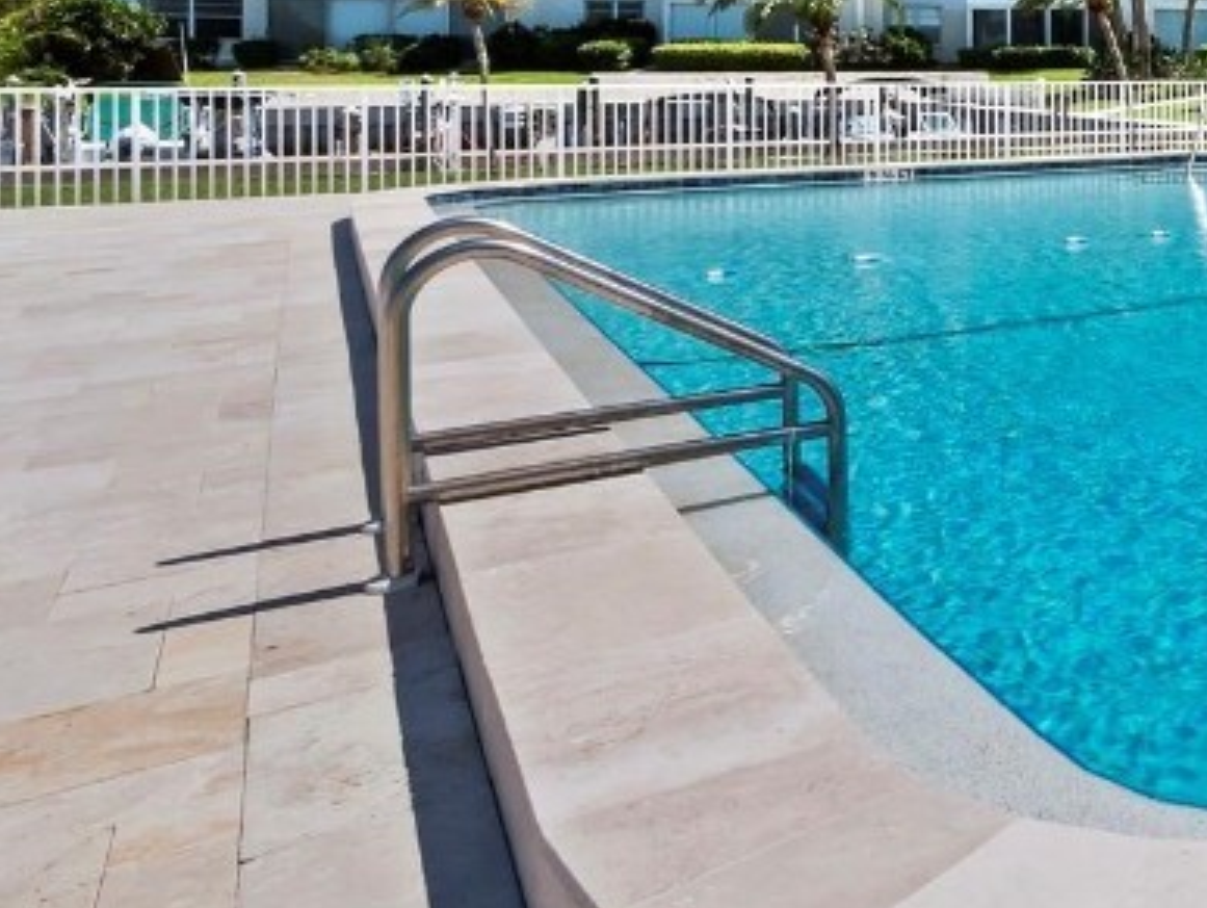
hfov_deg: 35.5
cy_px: 44
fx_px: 1291
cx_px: 1544
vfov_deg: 35.7
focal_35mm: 37
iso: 400
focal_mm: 7
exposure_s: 1/320
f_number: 10
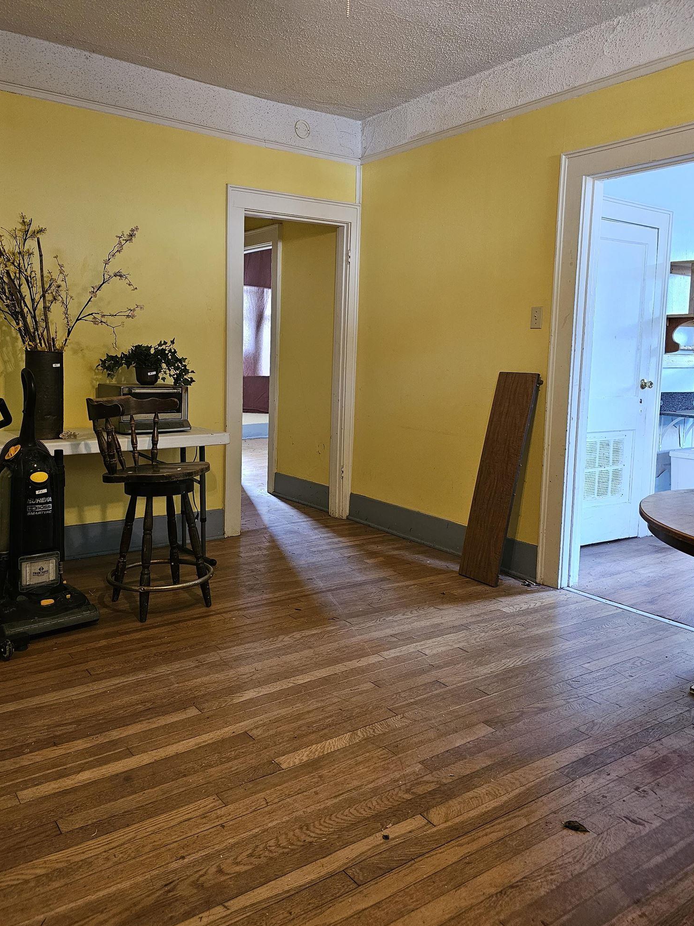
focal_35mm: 27
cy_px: 414
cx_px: 300
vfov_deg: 65.2
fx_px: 722
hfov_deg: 51.2
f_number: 1.7
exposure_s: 1/60
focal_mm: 6.3
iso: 640
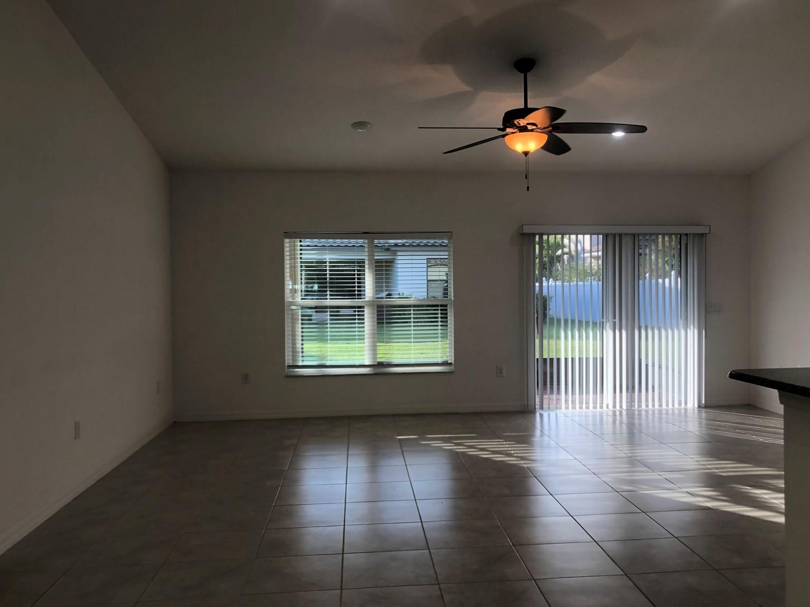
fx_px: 725
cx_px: 438
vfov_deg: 45.4
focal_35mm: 31
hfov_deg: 58.3
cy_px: 301
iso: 50
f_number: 1.8
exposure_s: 1/120
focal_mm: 3.99
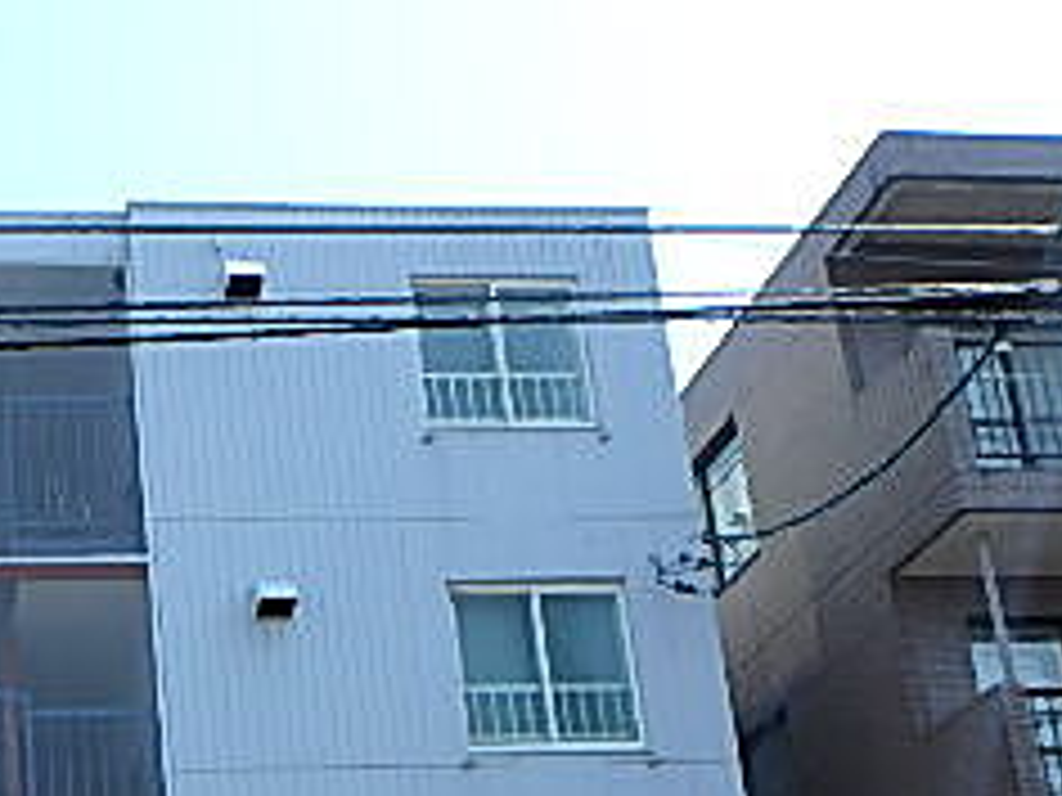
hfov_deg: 31.6
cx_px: 36
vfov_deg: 23.1
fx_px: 1749
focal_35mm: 57
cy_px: 998
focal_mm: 3.7
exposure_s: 1/640
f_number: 3.5
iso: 125
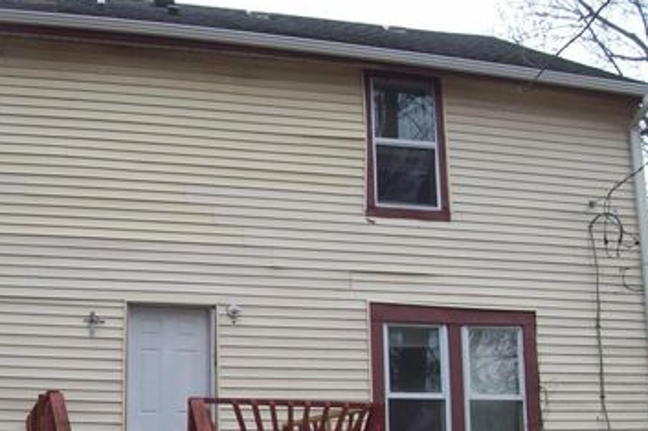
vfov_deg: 25.3
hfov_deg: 37.2
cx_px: 218
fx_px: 954
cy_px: 305
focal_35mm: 53
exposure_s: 1/193
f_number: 2.7
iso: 80
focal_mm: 6
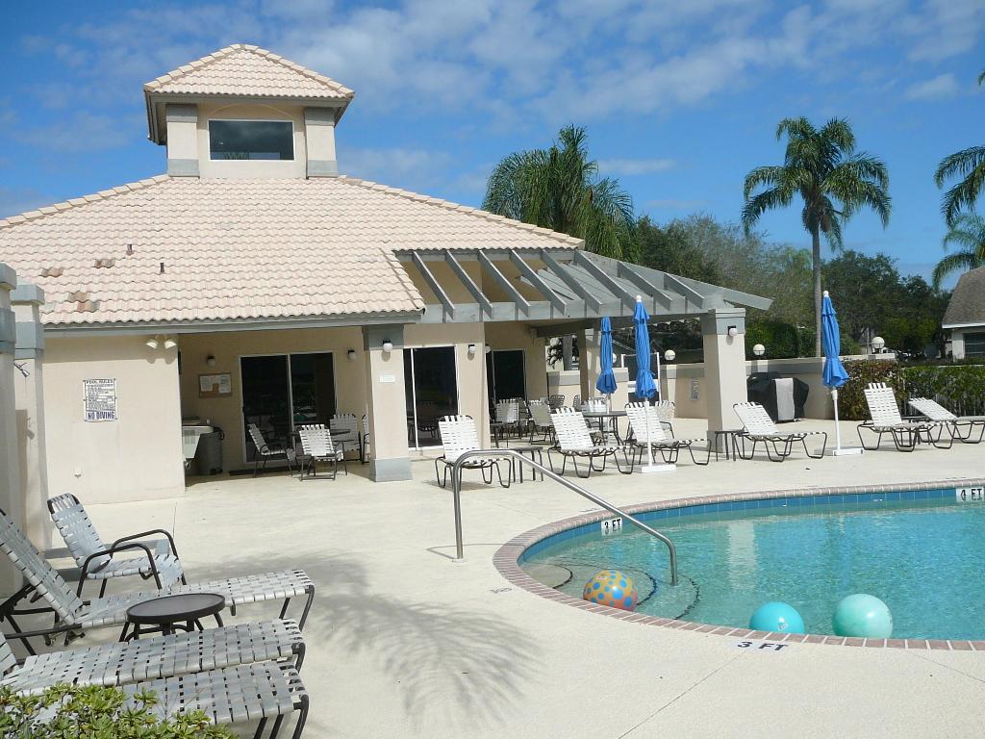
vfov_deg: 40.7
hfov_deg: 52.6
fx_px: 996
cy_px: 370
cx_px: 492
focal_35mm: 35
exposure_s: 1/1000
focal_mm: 5.2
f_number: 5
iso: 80
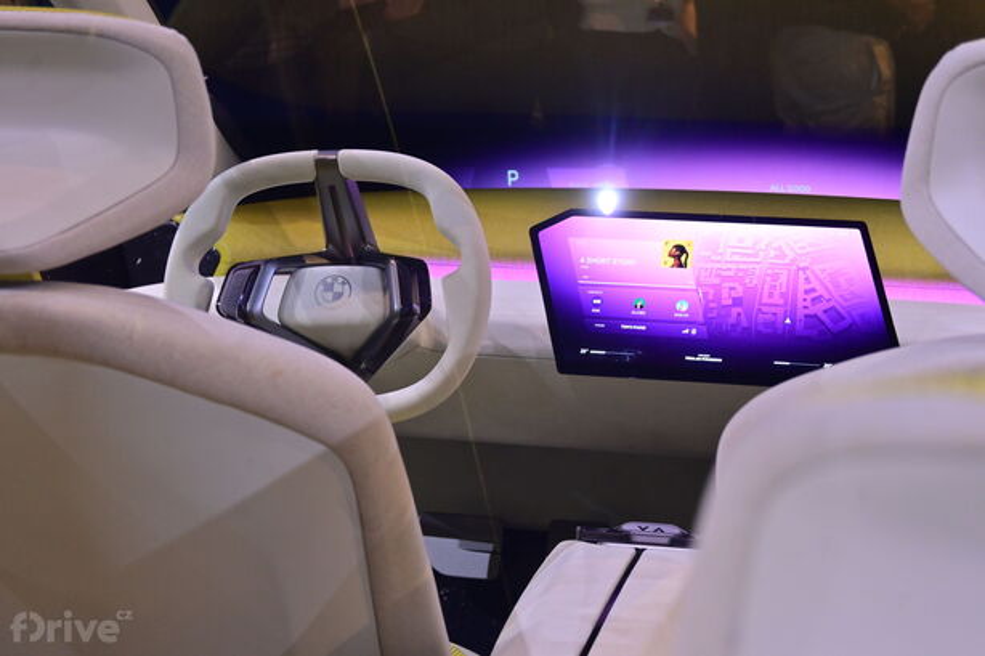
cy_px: 328
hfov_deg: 27.0
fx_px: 2051
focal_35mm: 75
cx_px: 492
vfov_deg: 18.2
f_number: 6.3
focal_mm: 50
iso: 500
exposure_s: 1/60
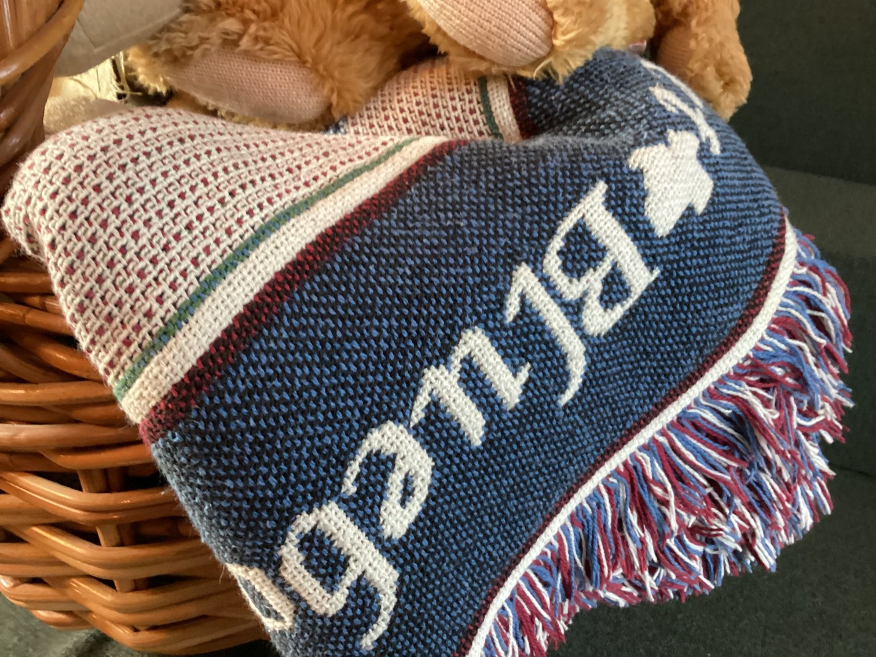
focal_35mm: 31
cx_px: 438
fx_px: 785
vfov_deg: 45.4
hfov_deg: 58.3
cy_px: 328
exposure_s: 1/40
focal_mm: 3.3
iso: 400
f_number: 2.4
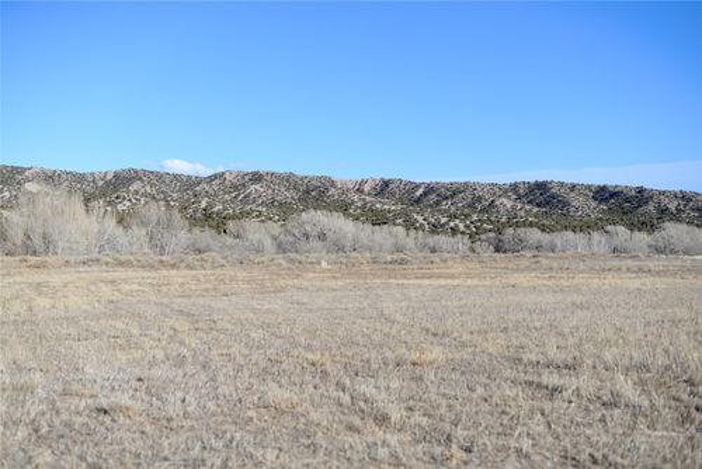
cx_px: 351
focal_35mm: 50
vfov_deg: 27.0
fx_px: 976
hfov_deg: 39.6
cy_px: 234
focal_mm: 50
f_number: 2.8
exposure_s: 1/2500
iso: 100
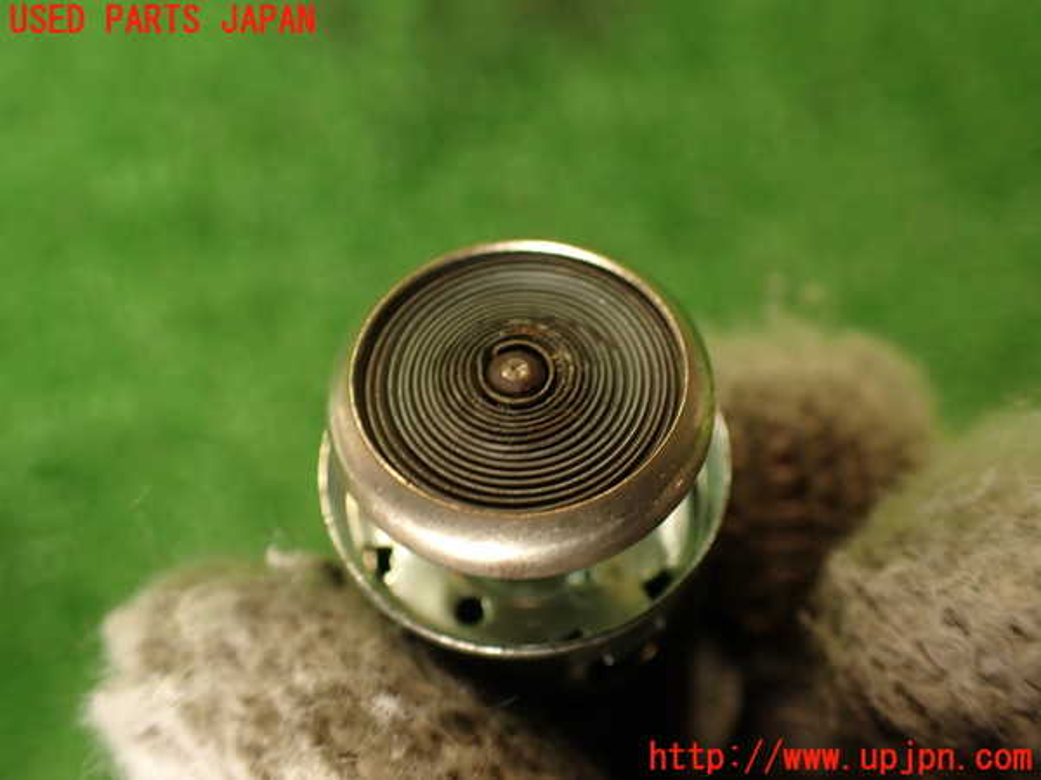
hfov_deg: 56.8
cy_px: 390
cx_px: 520
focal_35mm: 32
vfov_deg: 44.2
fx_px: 962
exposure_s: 1/40
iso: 200
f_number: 2.4
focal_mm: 5.79
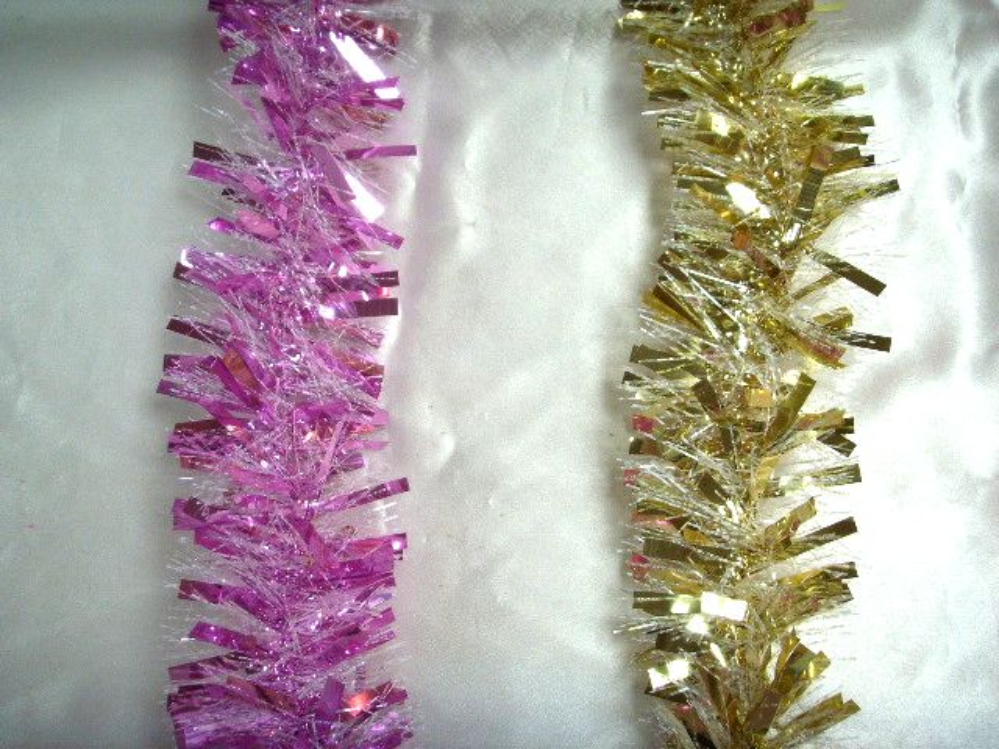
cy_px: 374
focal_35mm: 39
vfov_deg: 36.8
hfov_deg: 47.9
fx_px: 1126
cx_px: 500
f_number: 3.5
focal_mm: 6.6
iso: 100
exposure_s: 1/45
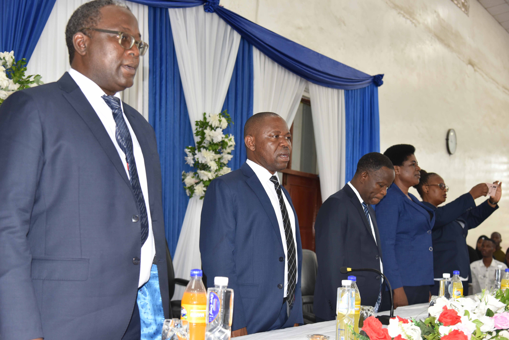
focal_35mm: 50
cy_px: 170
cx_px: 254
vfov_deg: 27.0
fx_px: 707
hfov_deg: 39.6
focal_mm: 50
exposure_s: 1/80
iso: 800
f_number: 4.5
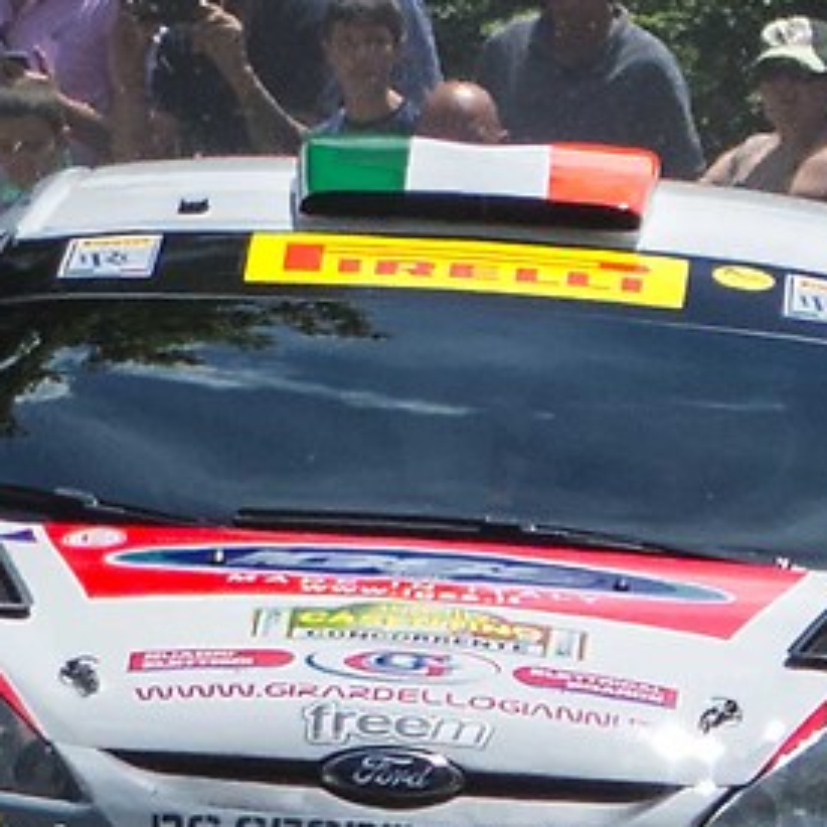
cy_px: 189
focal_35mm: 1060
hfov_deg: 1.6
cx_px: 1883
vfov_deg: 1.7
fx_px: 28643
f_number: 4.5
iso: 400
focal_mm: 95
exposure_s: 1/5000
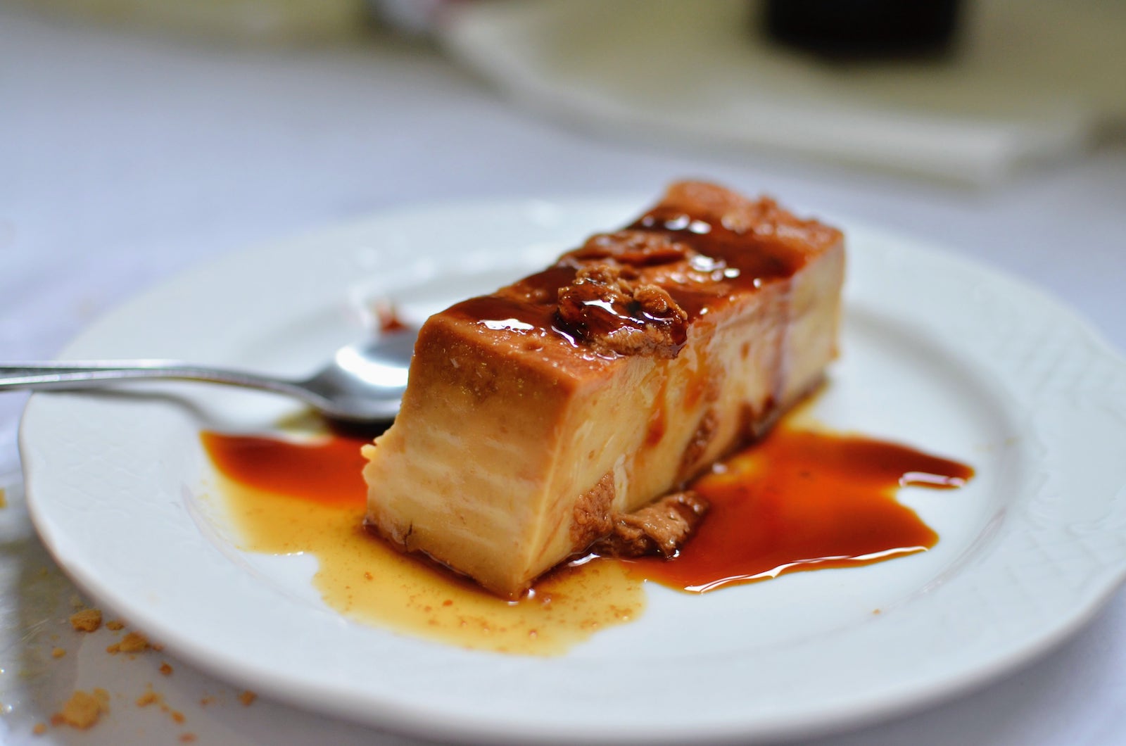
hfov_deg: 37.9
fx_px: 1639
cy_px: 373
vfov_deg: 25.6
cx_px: 563
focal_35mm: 52
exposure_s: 1/160
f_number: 2.5
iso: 400
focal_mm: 35
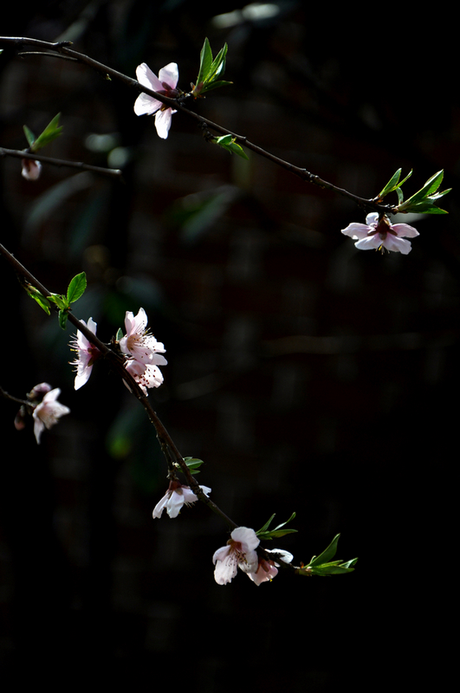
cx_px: 230
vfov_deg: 13.1
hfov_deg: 8.7
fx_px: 3028
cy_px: 346
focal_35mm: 158
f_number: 5.6
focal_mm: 105
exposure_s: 1/500
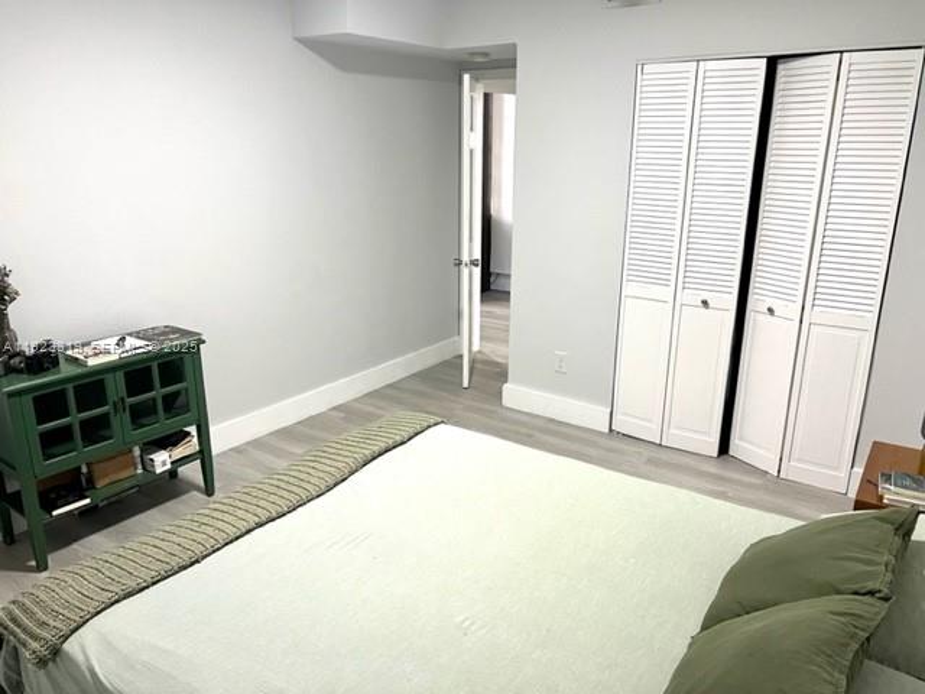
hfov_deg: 67.3
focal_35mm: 26
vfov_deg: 53.1
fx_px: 695
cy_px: 347
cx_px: 462
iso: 100
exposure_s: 1/60
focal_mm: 5.7
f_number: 1.5
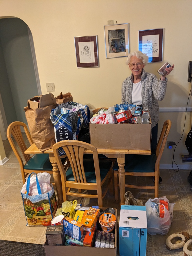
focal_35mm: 27
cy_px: 128
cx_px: 96
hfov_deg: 51.4
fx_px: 200
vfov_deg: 65.3
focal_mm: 4.38
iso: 132
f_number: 1.73
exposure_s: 1/24
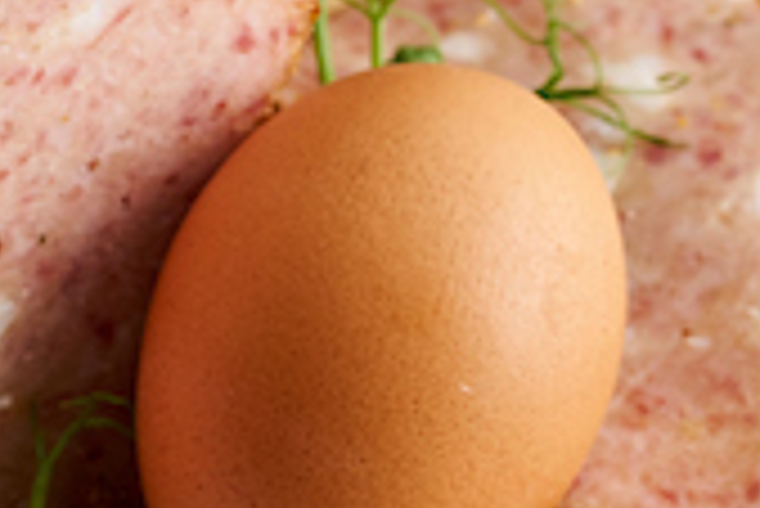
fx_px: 6740
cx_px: -72
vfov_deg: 4.3
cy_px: 351
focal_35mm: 319
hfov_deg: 6.4
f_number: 11
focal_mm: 90
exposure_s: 1/125
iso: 250
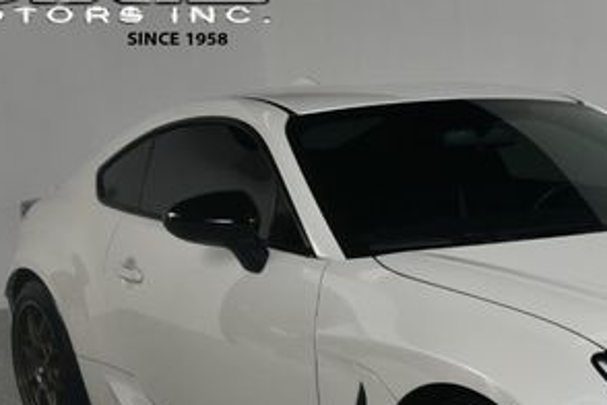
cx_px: 568
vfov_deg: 18.0
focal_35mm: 74
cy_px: 393
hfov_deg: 26.3
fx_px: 1248
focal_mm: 23
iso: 100
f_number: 14
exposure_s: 1/160
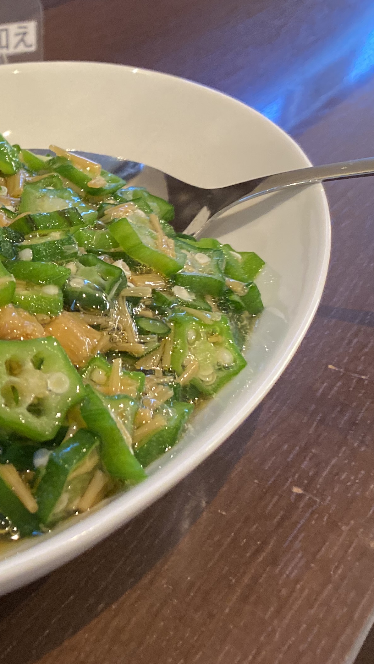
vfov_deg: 38.4
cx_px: -180
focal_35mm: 54
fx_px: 952
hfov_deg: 19.5
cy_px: 268
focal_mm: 4.25
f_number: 1.8
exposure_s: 1/50
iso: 250
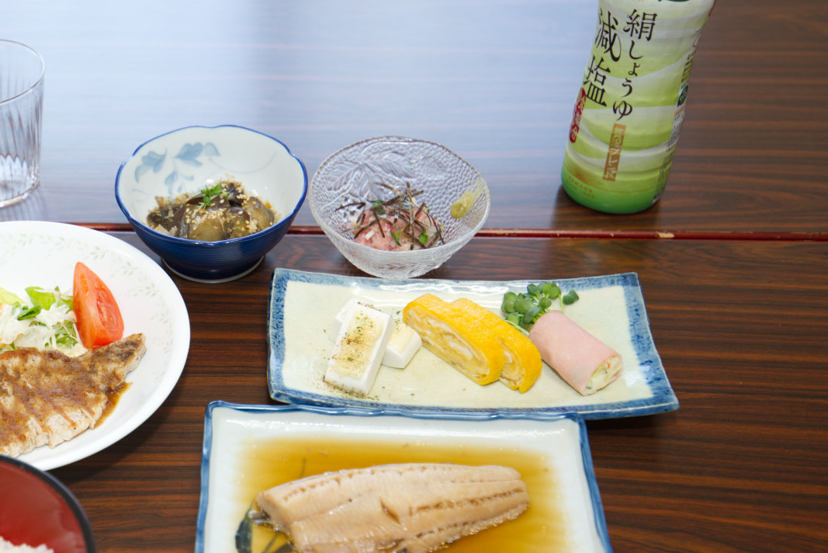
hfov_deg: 35.2
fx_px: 1242
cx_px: 116
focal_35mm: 54
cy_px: 344
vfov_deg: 25.0
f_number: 2.8
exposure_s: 1/60
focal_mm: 30
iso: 400
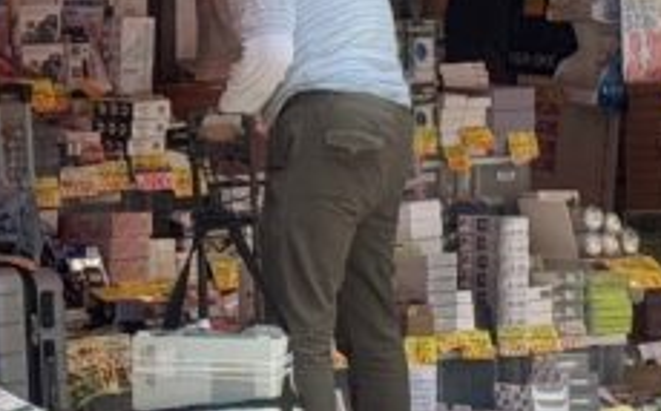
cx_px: 517
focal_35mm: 227
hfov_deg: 9.2
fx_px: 4083
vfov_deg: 5.6
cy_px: -431
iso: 64
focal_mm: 6.76
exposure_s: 1/1458
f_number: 1.78
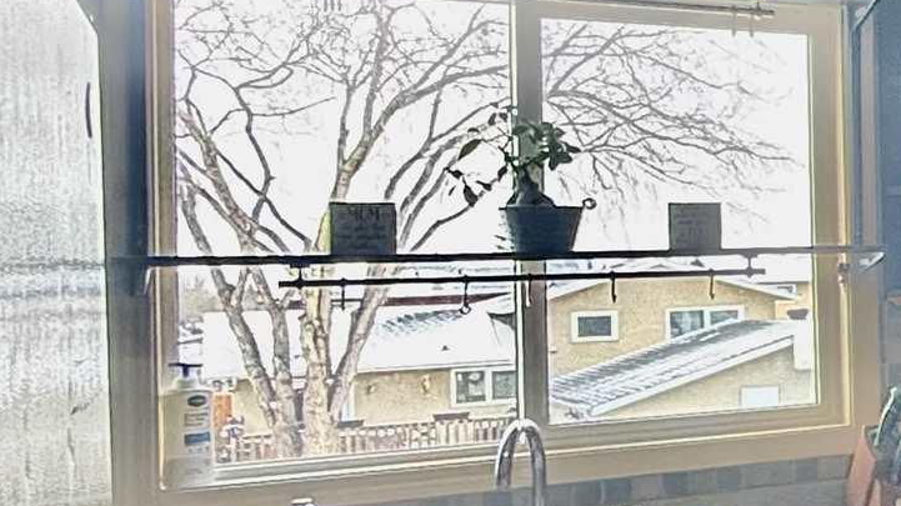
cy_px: 224
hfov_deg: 20.6
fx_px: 1552
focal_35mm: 65
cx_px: 1677
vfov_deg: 18.5
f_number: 2.2
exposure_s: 1/120
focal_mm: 2.22
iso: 160
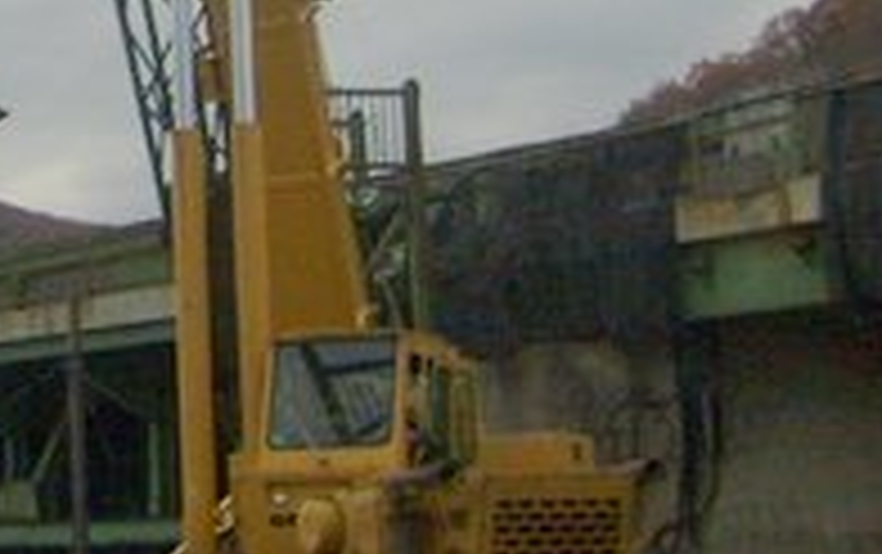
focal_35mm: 121
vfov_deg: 10.5
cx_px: -126
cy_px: -297
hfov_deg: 16.6
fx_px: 2912
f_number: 7.1
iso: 80
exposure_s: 1/350
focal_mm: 5.8
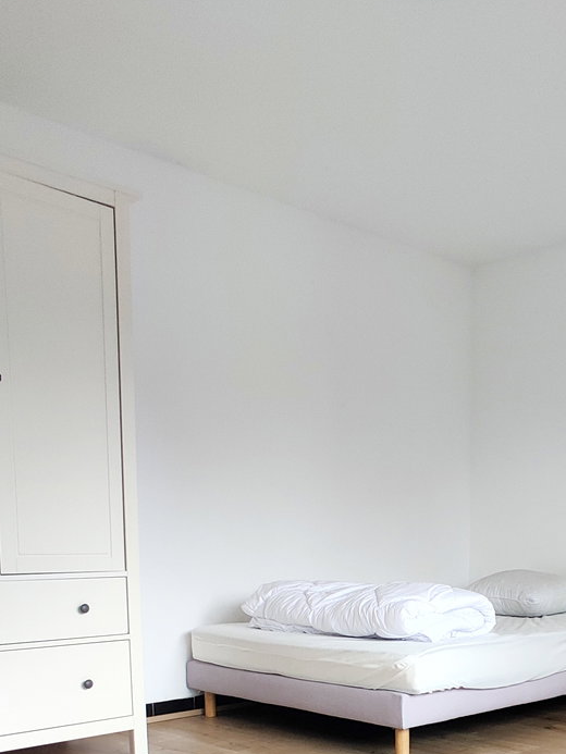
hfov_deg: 44.5
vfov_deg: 54.4
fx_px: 654
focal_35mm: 30
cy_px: 636
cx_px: 453
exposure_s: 1/50
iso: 320
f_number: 2.2
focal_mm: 2.25
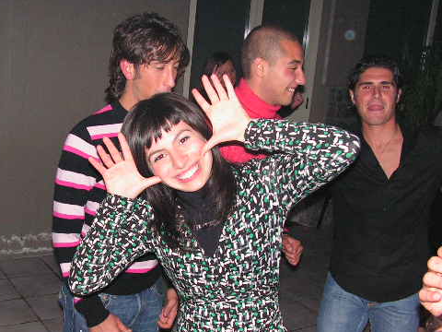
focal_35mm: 48
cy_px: 212
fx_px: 613
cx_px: 177
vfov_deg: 30.1
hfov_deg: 39.5
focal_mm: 6
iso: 200
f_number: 3.2
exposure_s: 1/40
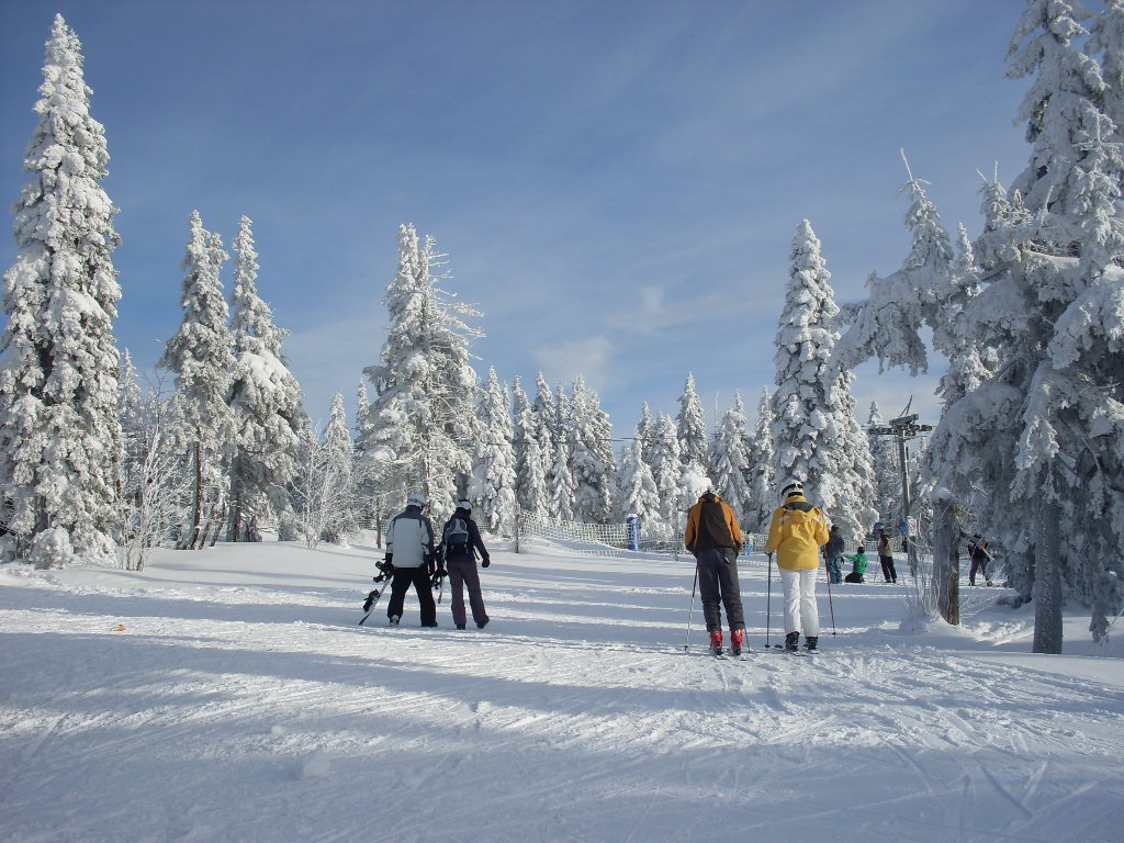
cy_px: 422
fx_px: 1234
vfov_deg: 37.7
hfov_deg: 49.0
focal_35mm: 38
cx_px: 562
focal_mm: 6.3
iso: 80
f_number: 8.4
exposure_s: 1/350
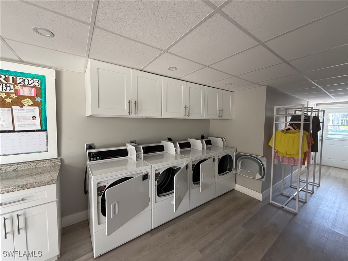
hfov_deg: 102.1
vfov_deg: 85.7
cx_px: 174
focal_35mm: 14
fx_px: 141
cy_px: 130
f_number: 2.2
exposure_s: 1/99
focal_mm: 2.22
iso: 250
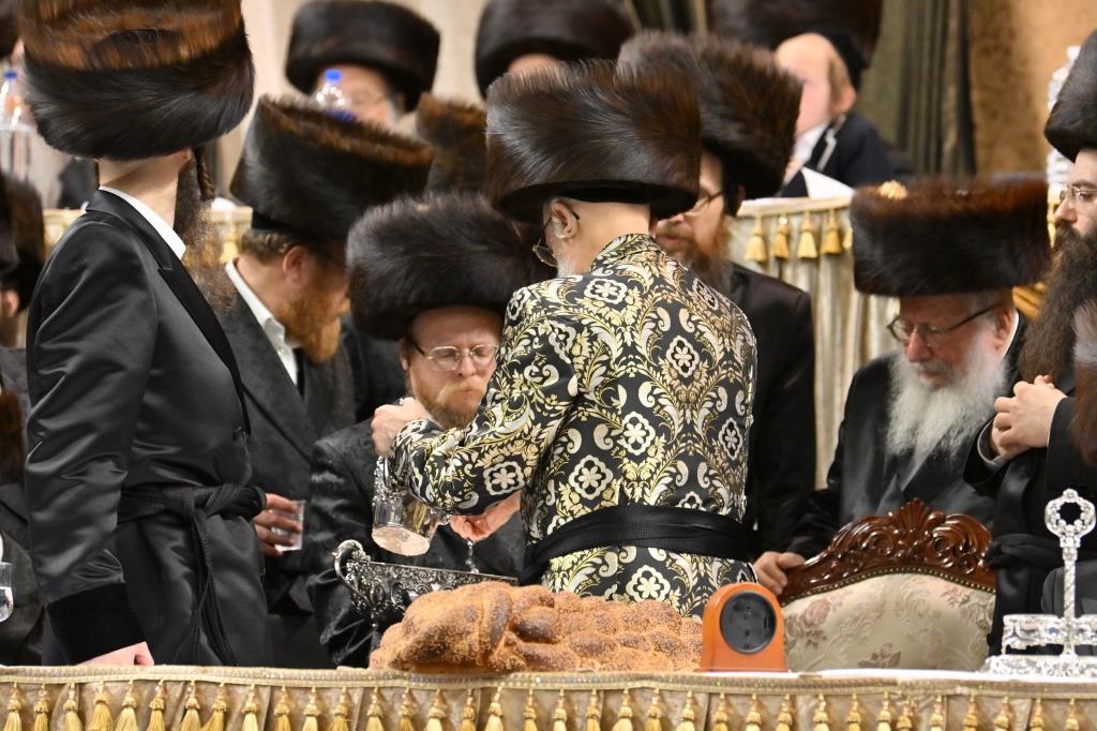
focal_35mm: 202
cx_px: 548
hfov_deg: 10.2
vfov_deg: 6.8
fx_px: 6153
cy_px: 366
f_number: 2.8
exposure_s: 1/200
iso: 1000
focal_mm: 135
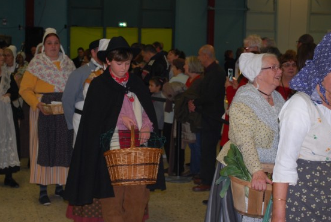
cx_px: 142
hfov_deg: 27.6
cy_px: 116
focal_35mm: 73
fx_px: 672
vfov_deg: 18.7
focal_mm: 42
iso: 320
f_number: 5.3
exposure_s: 1/60
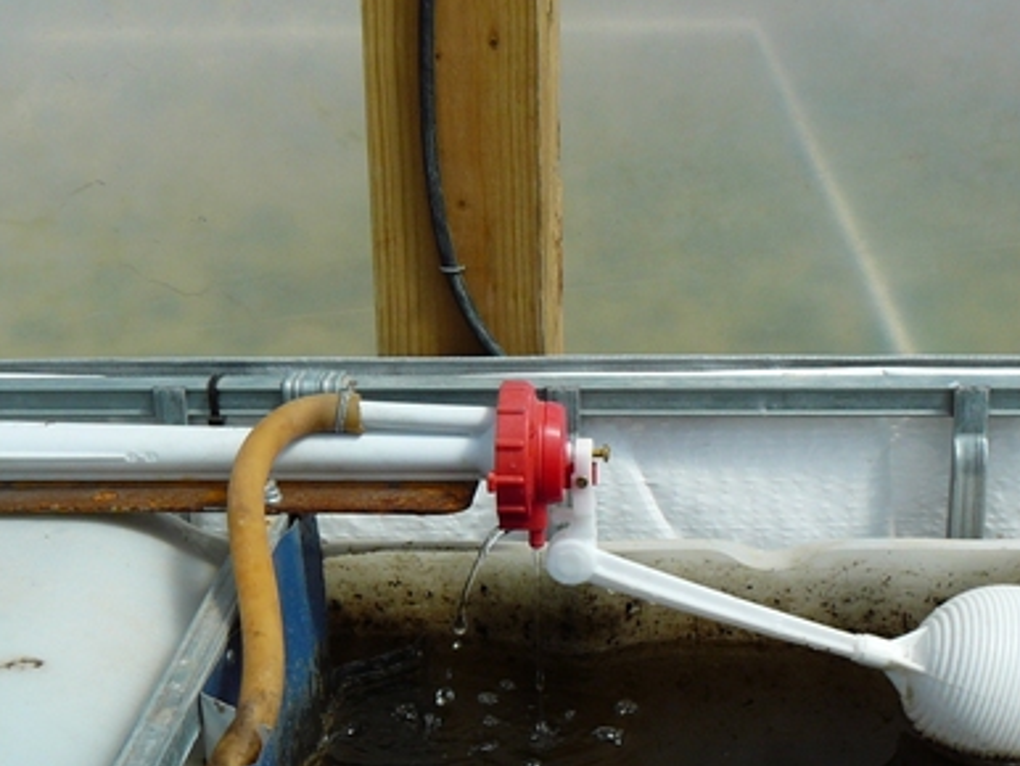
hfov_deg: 33.2
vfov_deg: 25.2
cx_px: 452
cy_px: 486
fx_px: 1710
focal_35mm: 58
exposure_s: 1/500
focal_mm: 5.2
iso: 80
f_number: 5
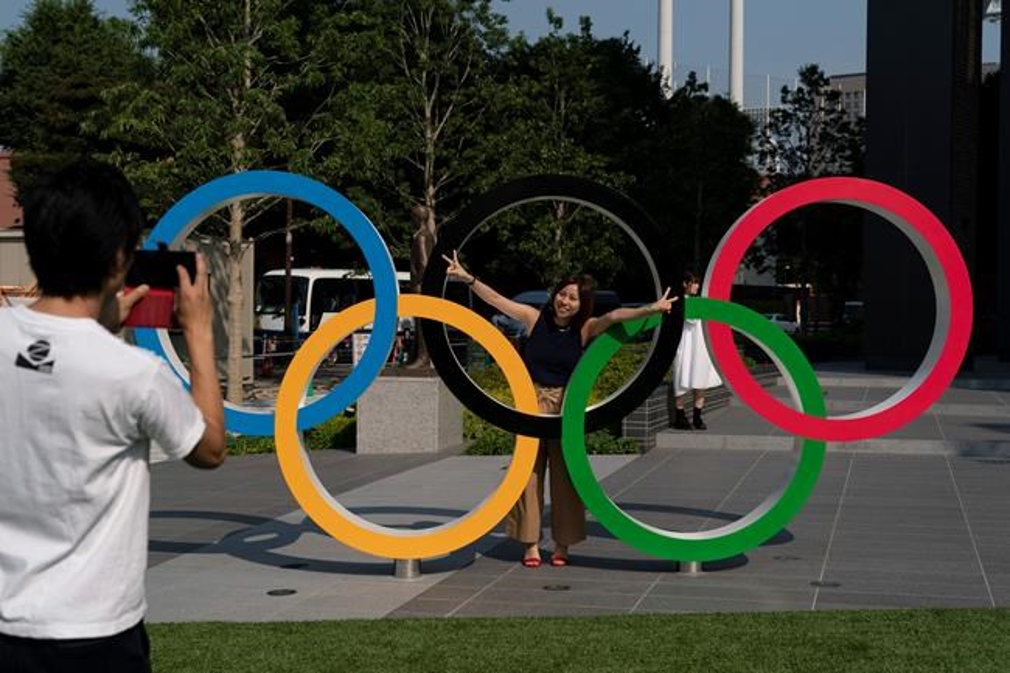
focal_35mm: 46
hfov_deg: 42.8
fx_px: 1290
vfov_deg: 29.2
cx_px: 505
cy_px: 336
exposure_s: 1/8000
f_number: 4.5
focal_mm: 46
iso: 320
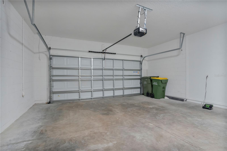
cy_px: 76
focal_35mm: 16
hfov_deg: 96.7
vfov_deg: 73.7
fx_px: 101
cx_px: 114
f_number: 9
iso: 4000
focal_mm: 16
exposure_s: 1/30
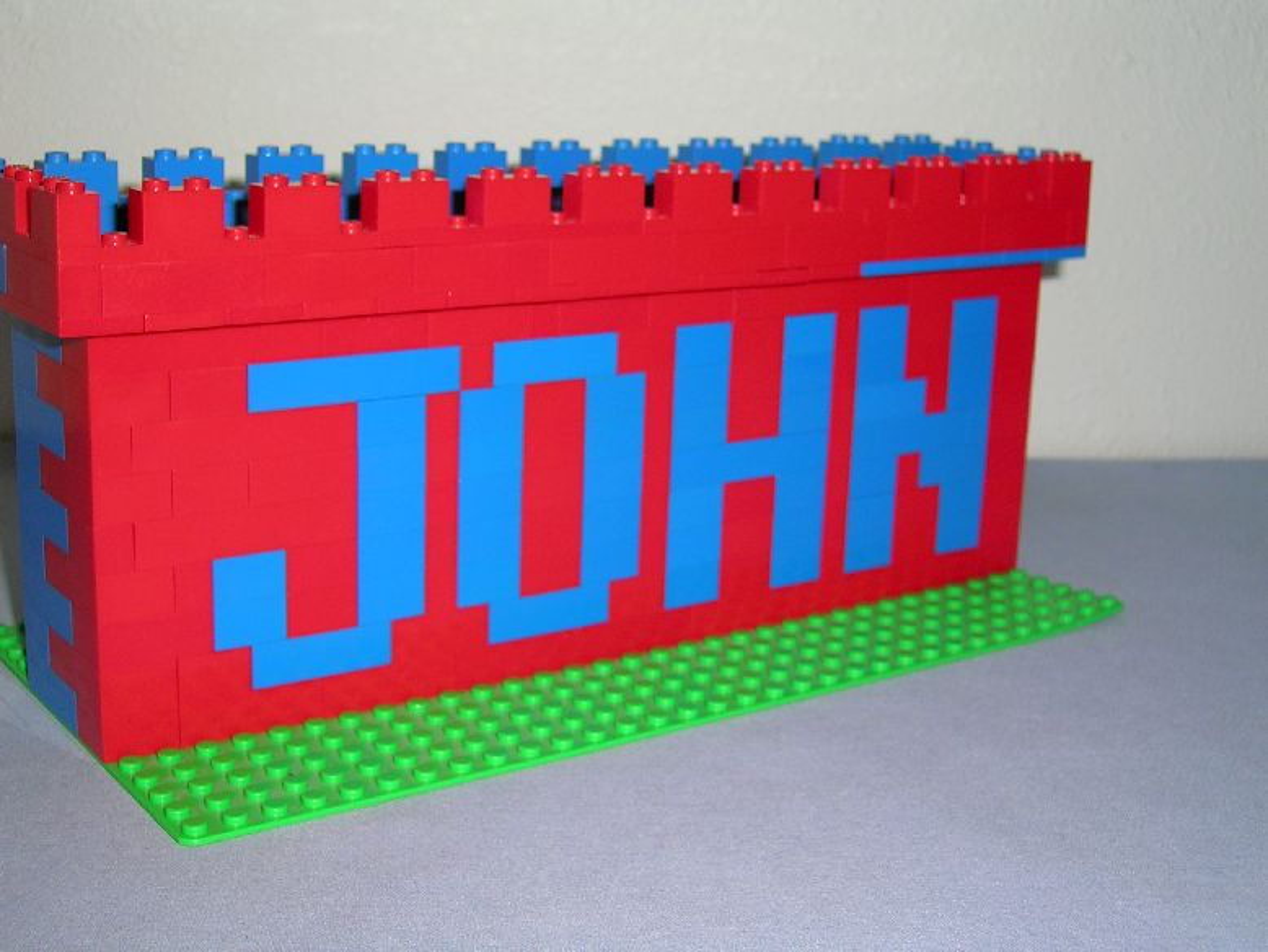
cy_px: 476
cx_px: 634
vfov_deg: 27.5
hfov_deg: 36.2
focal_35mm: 53
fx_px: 1942
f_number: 3.2
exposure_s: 1/60.1
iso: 50
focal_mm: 8
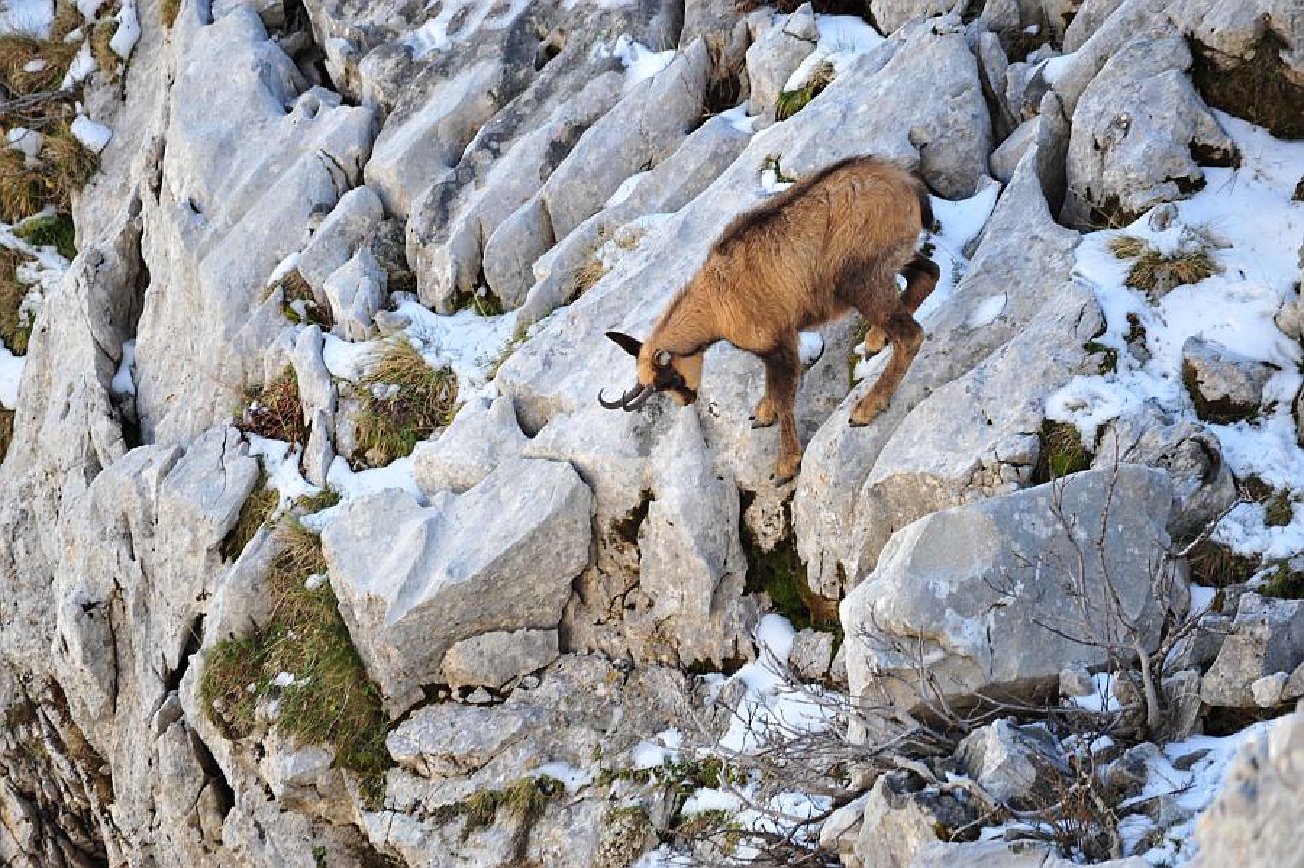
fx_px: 18100
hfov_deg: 4.1
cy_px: 434
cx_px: 652
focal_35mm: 500
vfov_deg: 2.7
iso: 500
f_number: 7.1
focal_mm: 500
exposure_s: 1/200
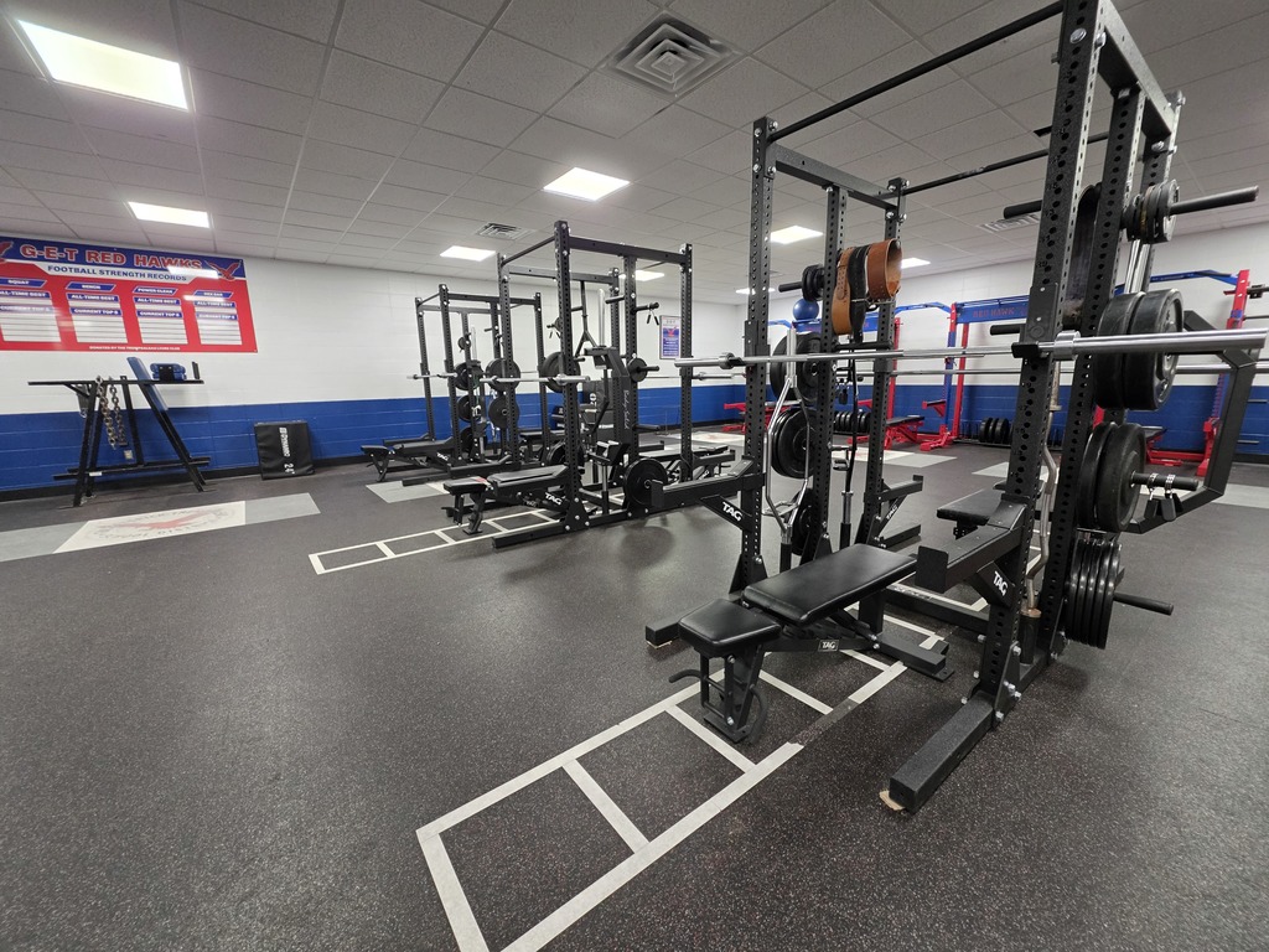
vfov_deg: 89.9
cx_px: 634
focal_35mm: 13
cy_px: 476
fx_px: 477
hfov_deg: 106.2
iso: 250
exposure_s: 1/60
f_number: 1.9
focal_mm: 2.2
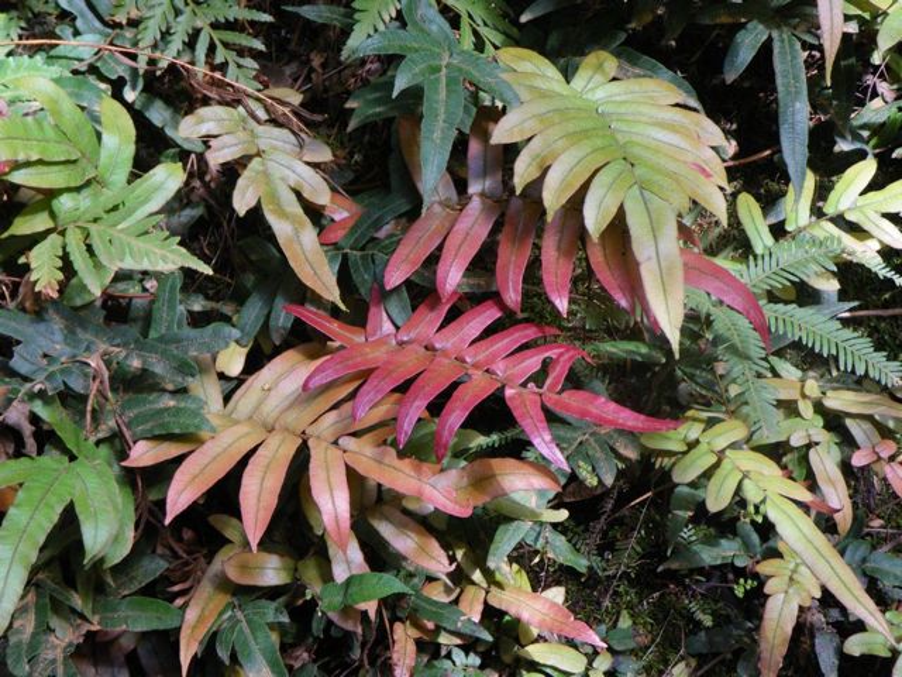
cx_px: 451
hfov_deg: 31.2
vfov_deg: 23.7
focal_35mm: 62
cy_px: 338
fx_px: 1616
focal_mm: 11.1
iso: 320
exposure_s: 1/80
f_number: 4.6
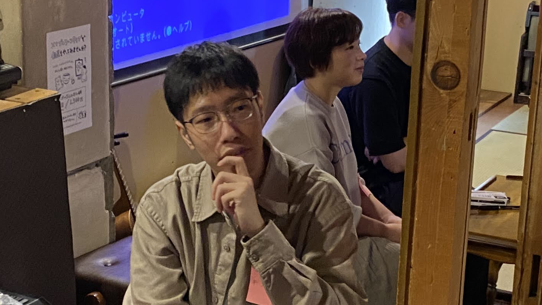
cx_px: 251
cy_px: 203
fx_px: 1164
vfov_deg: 14.9
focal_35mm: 81
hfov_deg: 26.2
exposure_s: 1/25
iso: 640
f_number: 1.8
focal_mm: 4.25
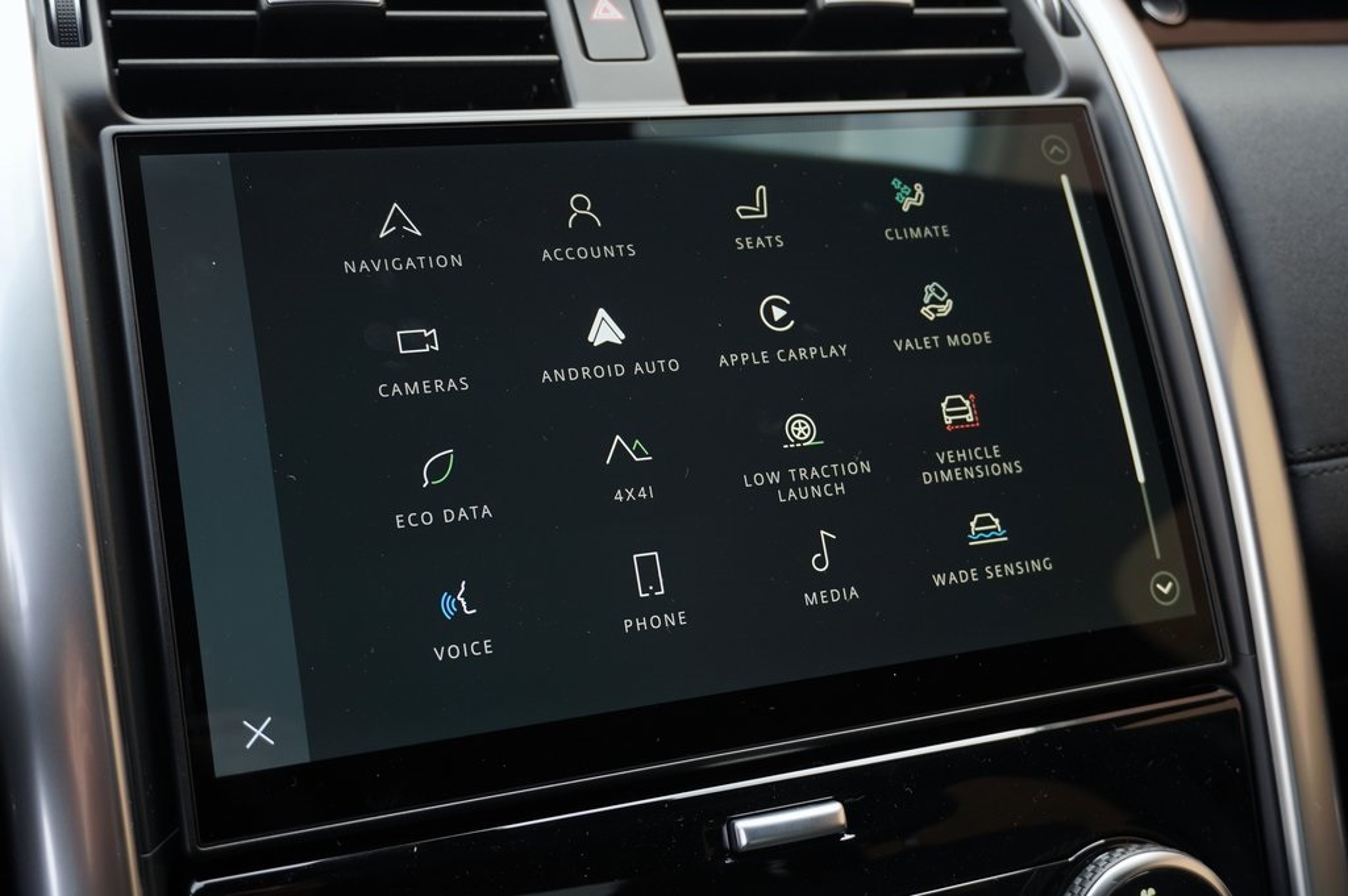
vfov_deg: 31.8
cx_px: 674
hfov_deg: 46.4
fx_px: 1571
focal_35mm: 42
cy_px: 448
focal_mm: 28
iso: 100
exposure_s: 1/50
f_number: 4.5
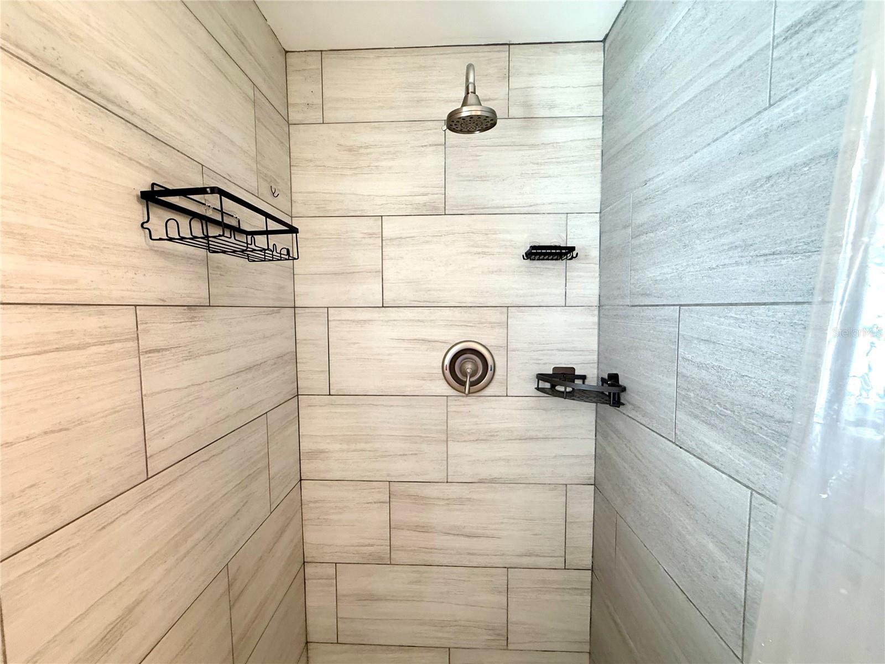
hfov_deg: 102.1
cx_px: 442
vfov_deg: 85.7
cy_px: 332
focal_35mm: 14
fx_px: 358
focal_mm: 2.22
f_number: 2.2
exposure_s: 1/60
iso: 200
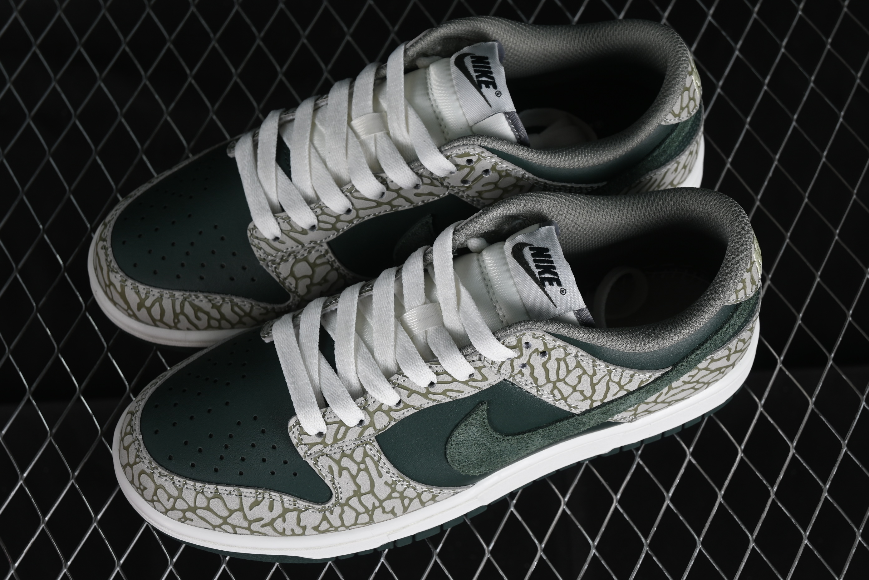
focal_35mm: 75
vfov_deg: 18.2
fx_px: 1810
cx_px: 434
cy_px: 290
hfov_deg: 27.0
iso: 160
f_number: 7.1
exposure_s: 1/60
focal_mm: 50
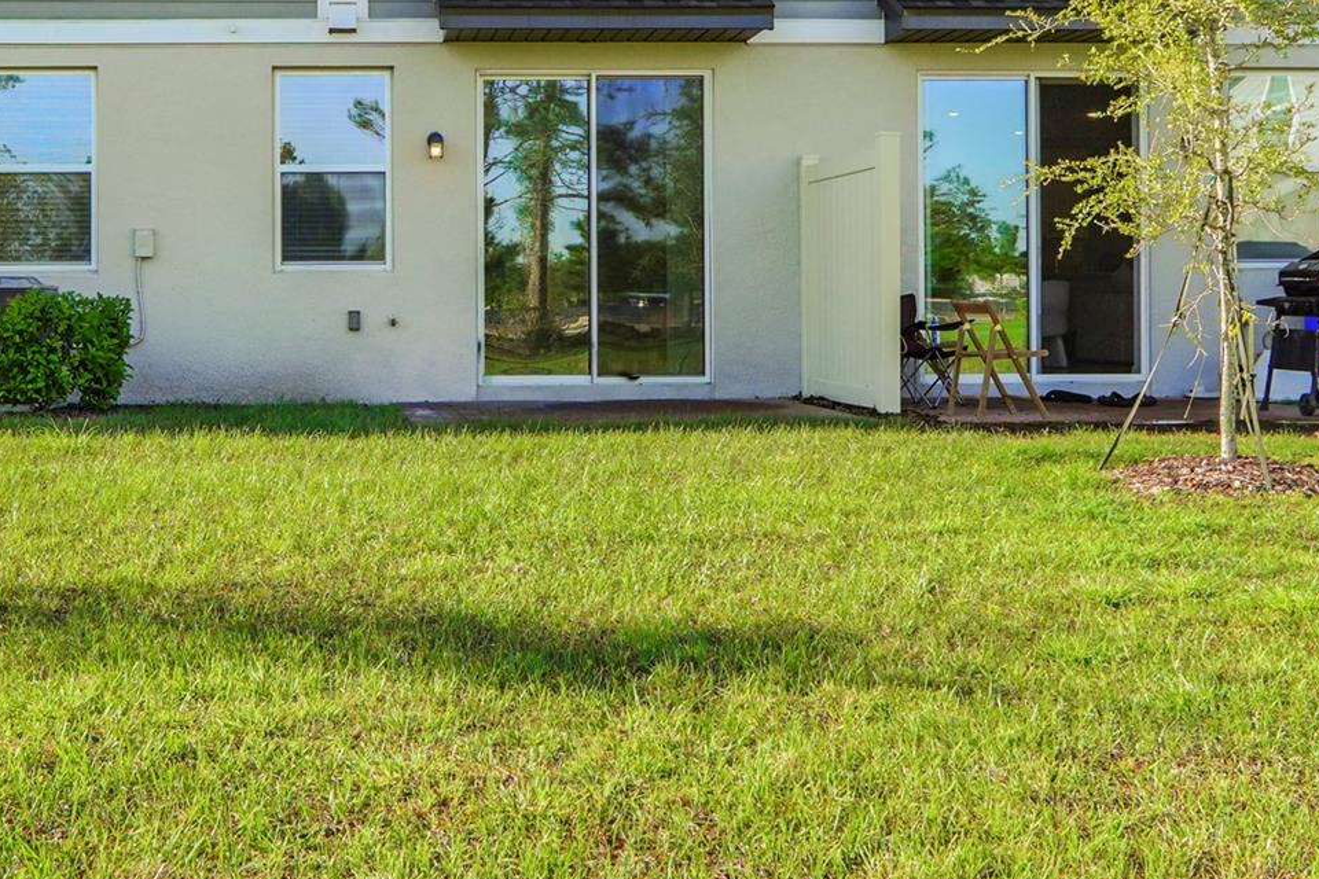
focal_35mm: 30
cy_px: 269
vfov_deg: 42.8
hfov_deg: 59.4
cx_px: 370
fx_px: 1099
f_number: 5
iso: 100
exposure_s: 1/200
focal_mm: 12
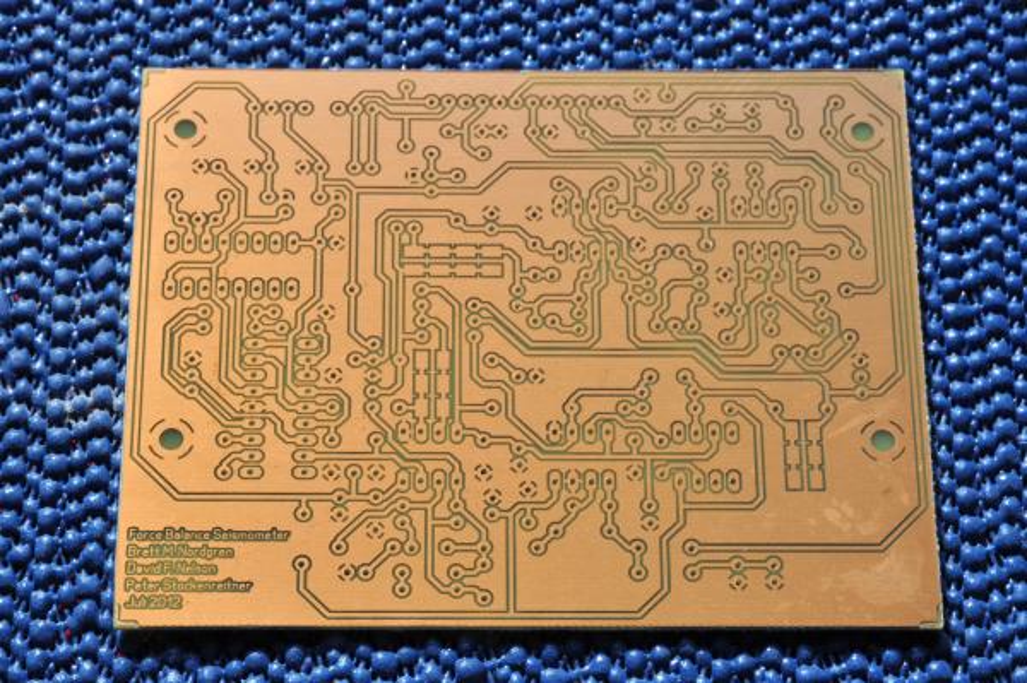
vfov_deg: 10.7
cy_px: 342
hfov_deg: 16.1
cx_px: 514
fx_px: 3634
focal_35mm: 128
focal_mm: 85
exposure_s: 1/50
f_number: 20
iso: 200
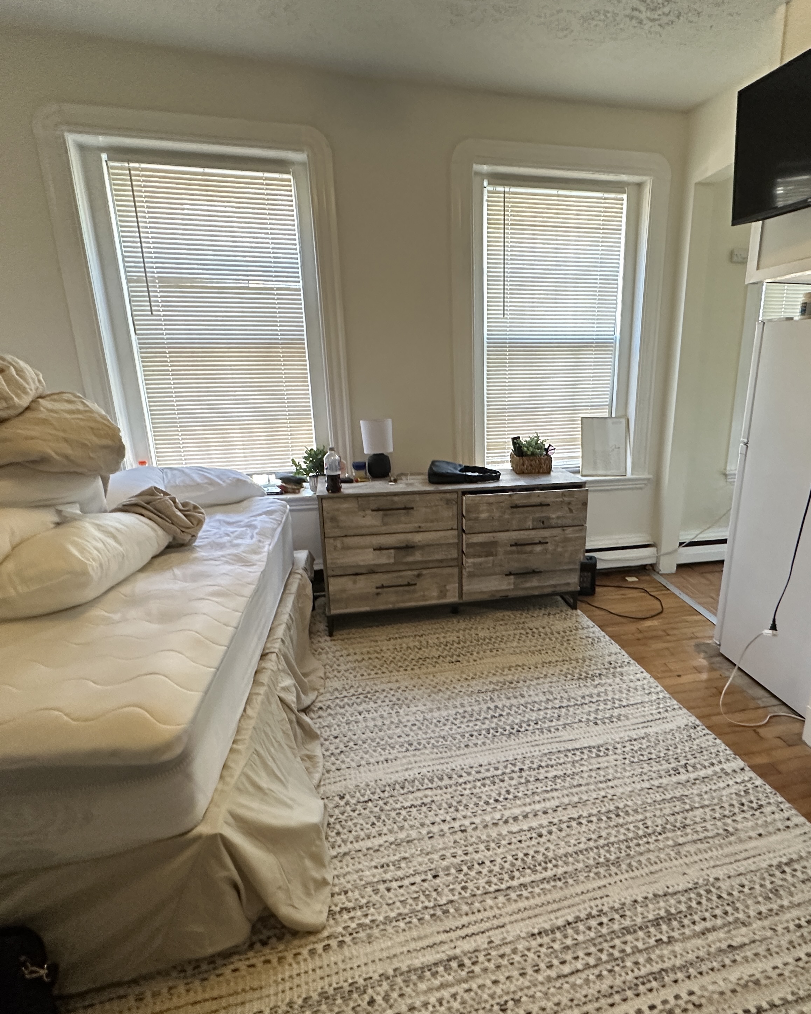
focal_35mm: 19
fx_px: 570
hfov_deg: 70.1
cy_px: 526
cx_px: 487
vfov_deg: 83.3
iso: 320
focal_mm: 2.22
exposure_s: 1/60
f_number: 2.2
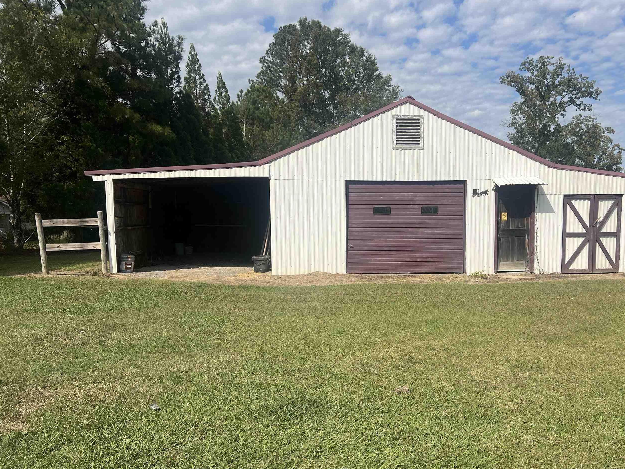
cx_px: 375
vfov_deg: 44.1
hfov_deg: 56.4
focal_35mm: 32
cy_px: 264
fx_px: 578
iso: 50
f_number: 1.5
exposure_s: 1/6579
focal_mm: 5.7
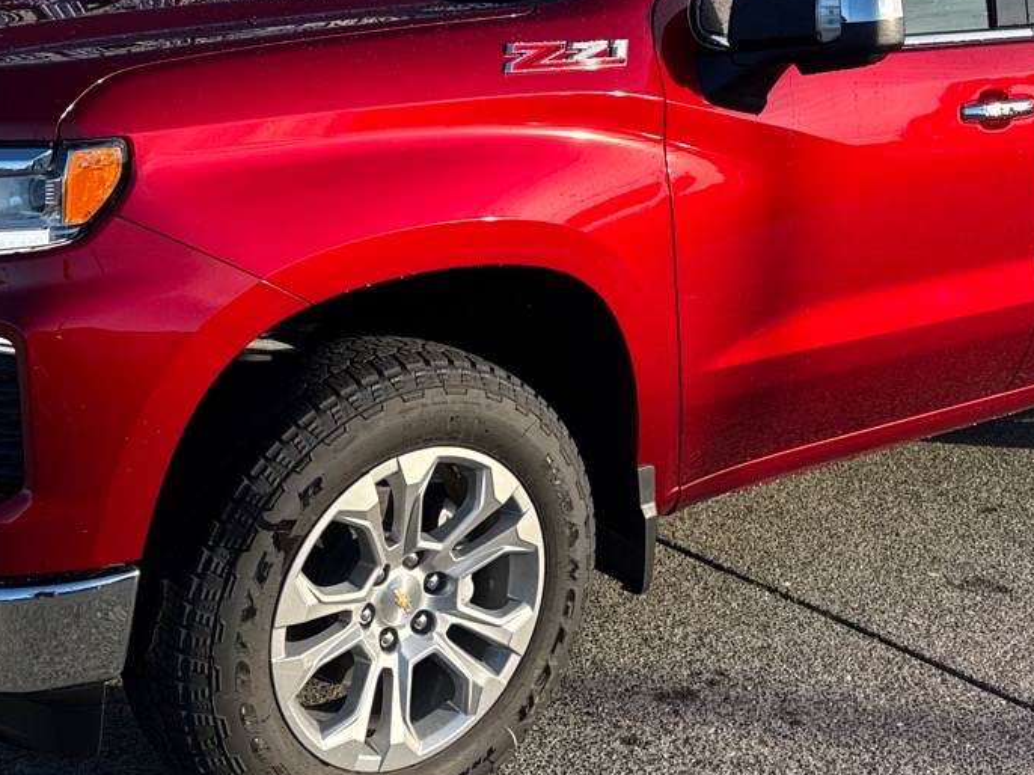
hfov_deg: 34.2
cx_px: 642
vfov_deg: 25.8
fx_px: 1672
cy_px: 208
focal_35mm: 56
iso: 80
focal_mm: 6.76
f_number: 1.78
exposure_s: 1/1869
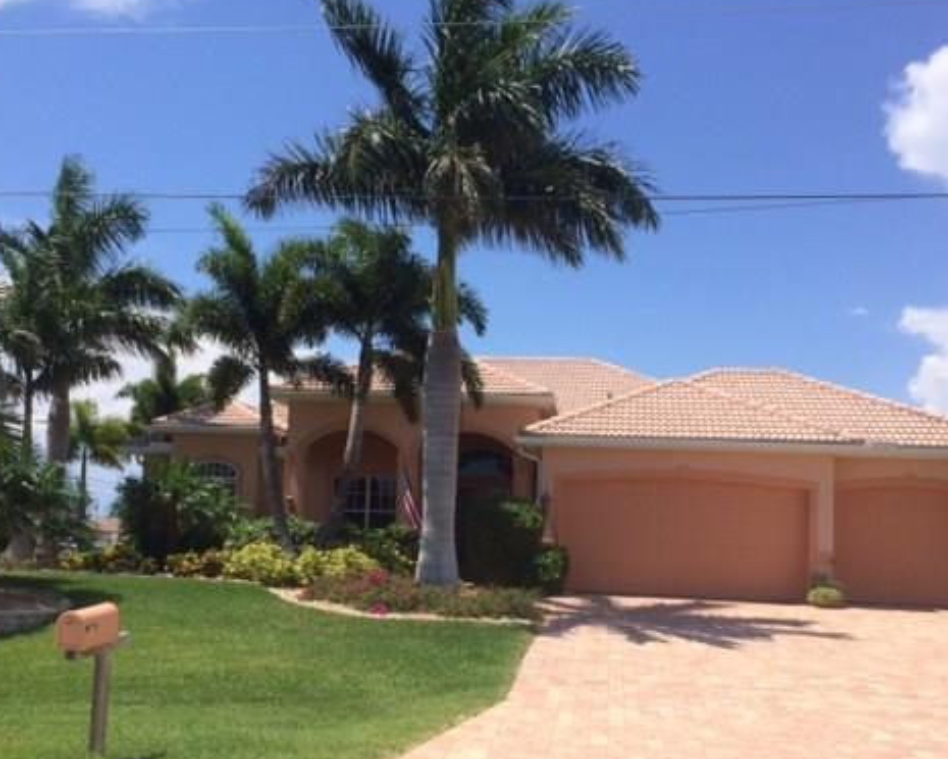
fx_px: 1094
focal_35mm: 39
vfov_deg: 38.0
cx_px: 428
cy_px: 463
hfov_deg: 46.8
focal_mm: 4.15
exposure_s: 1/2933
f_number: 2.2
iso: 40
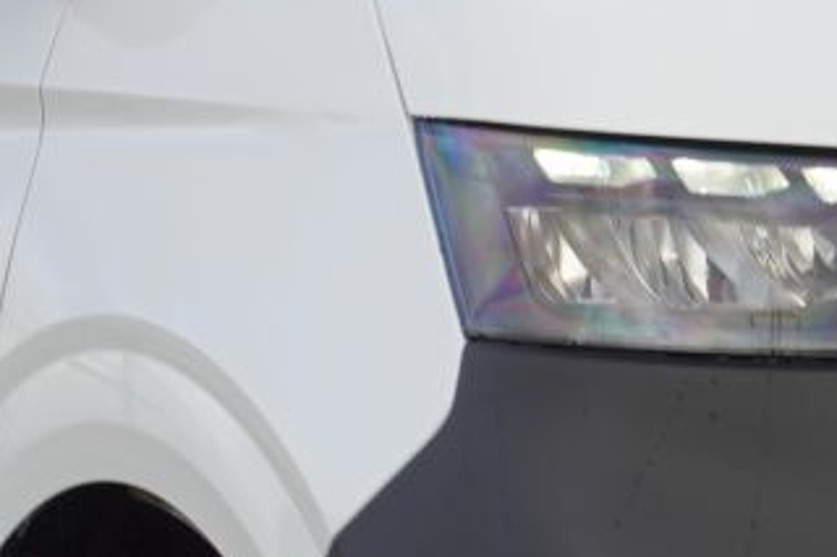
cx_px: 751
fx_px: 8017
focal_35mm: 345
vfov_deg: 4.0
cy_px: 439
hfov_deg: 6.0
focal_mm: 46
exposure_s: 1/90
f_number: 6.7
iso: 100
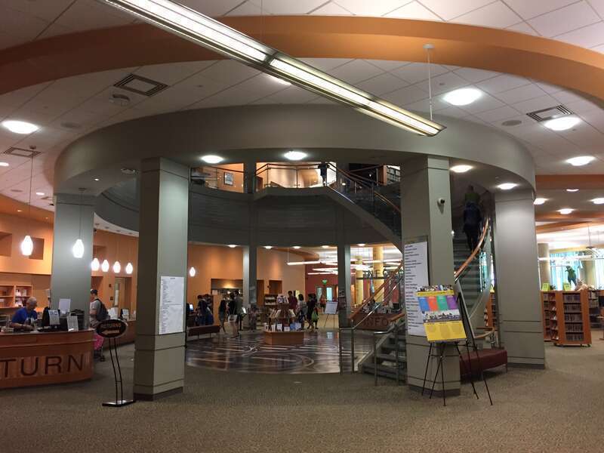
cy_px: 226
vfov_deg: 48.2
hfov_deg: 61.7
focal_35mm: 29
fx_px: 506
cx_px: 302
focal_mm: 4.15
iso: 160
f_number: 2.2
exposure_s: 1/30
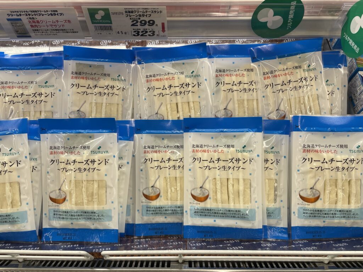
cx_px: 182
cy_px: 136
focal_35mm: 26
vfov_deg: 53.1
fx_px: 273
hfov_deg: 67.3
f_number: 1.6
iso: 32
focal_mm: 4.2
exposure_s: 1/219
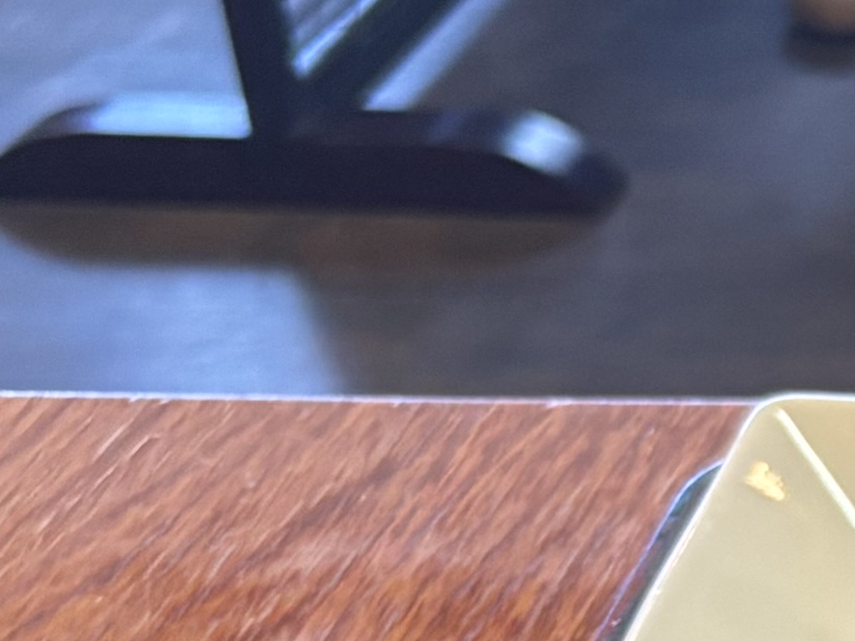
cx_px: 2005
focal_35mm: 151
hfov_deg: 11.1
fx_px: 3730
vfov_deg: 9.5
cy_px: 1053
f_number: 1.6
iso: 400
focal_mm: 5.96
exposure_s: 1/60
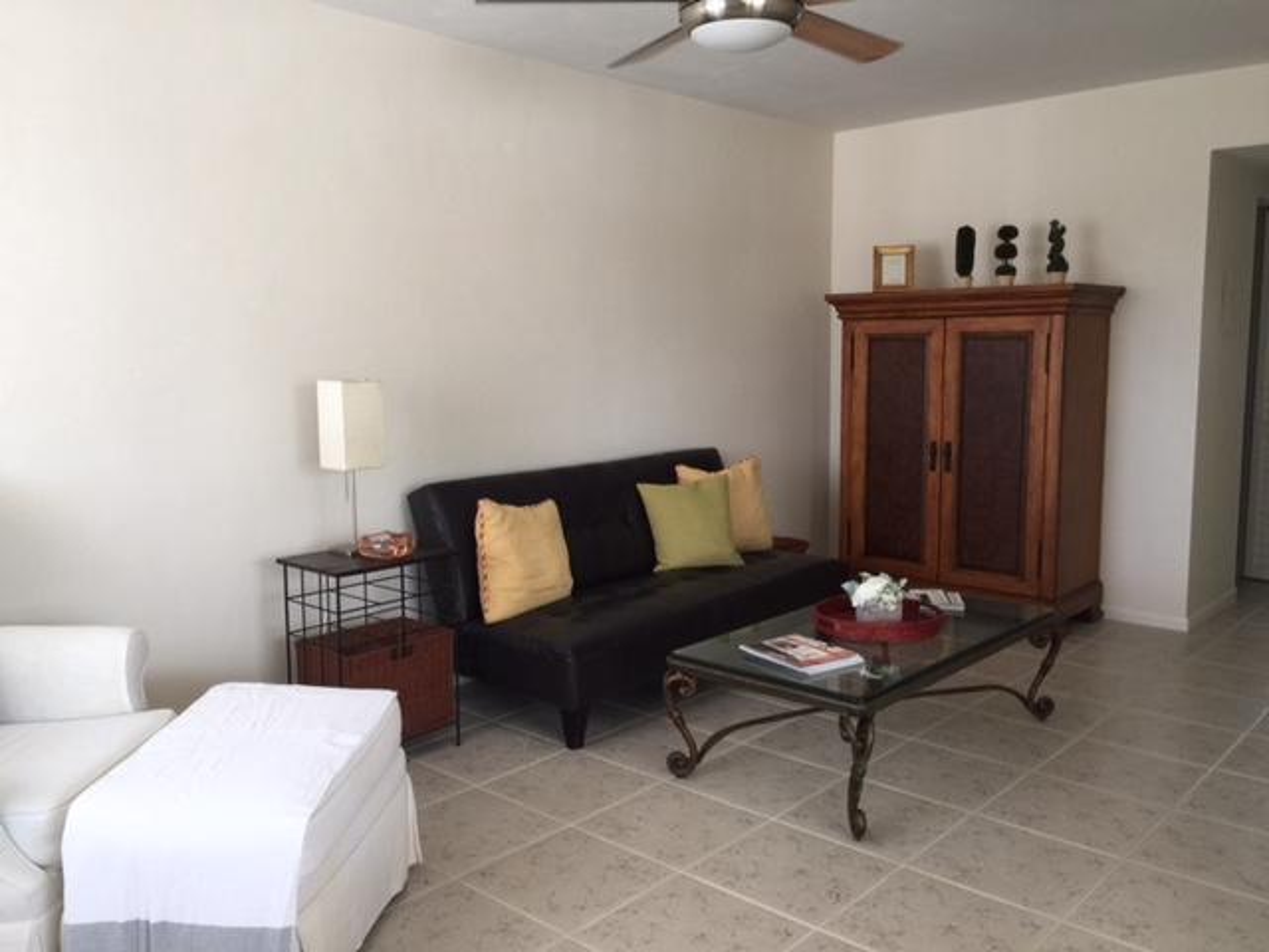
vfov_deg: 48.2
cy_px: 476
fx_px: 1063
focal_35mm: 29
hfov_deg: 61.7
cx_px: 634
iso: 32
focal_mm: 4.15
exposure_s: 1/30
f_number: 2.2
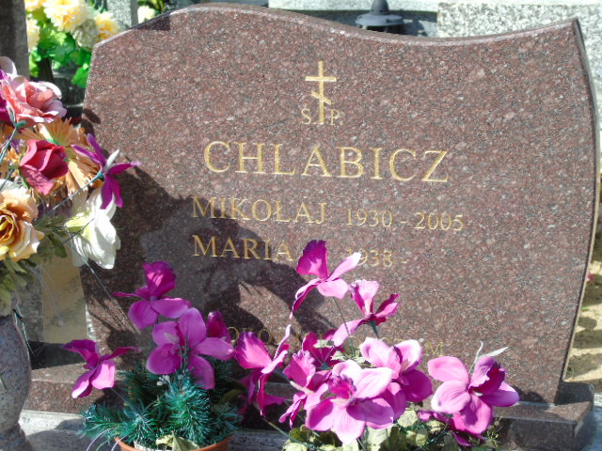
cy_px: 226
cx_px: 301
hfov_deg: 18.2
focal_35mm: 108
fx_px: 1878
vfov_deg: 13.7
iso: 80
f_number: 4.4
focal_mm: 19
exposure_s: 1/250
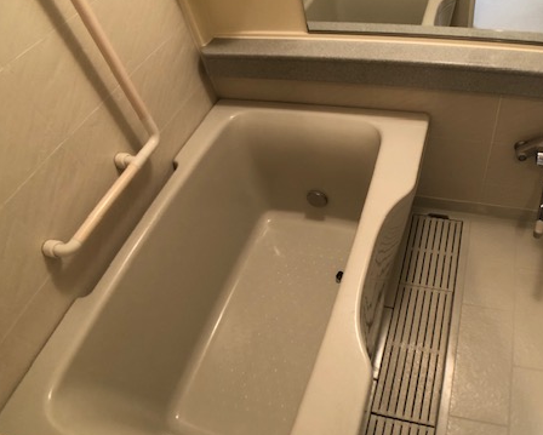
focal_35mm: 39
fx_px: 627
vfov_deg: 38.3
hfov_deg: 46.0
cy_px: 217
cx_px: 365
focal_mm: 3.99
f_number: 1.8
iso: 80
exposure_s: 1/17
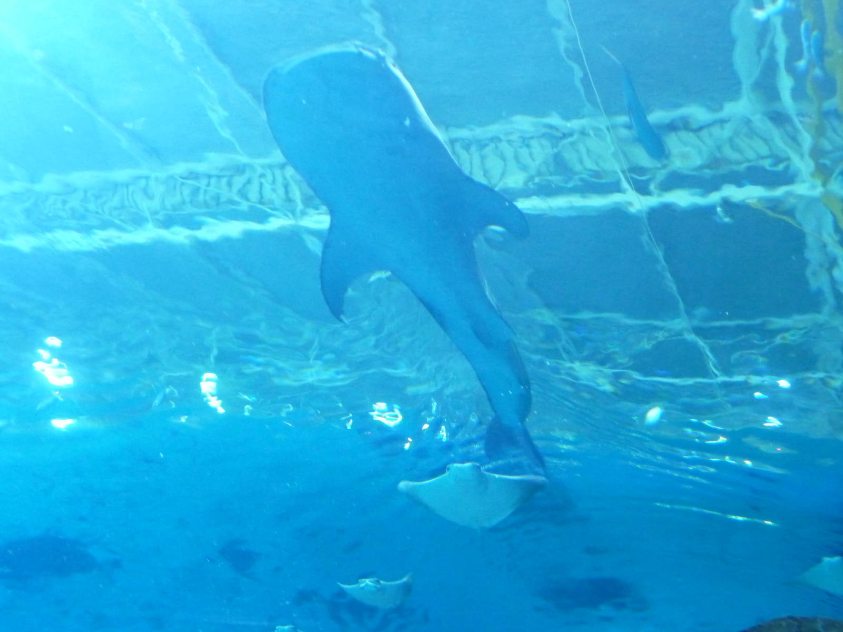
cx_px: 422
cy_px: 316
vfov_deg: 36.0
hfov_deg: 46.8
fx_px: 974
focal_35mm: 40
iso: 800
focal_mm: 6.7
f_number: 3.9
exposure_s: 1/10
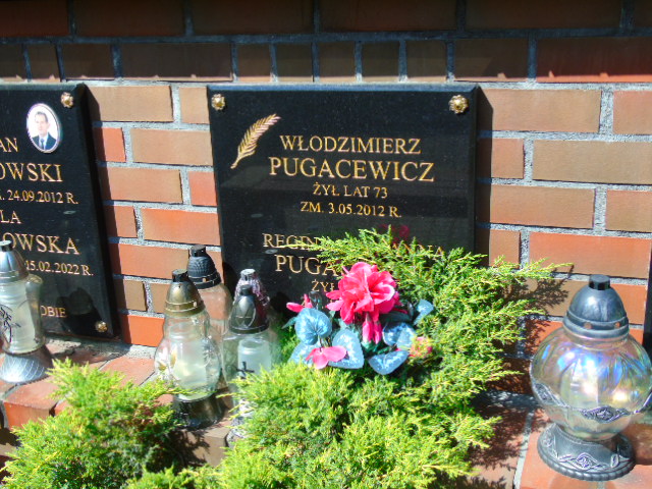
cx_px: 326
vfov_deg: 36.0
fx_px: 753
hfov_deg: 46.8
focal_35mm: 40
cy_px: 244
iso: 80
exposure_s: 1/320
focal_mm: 7.1
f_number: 3.9
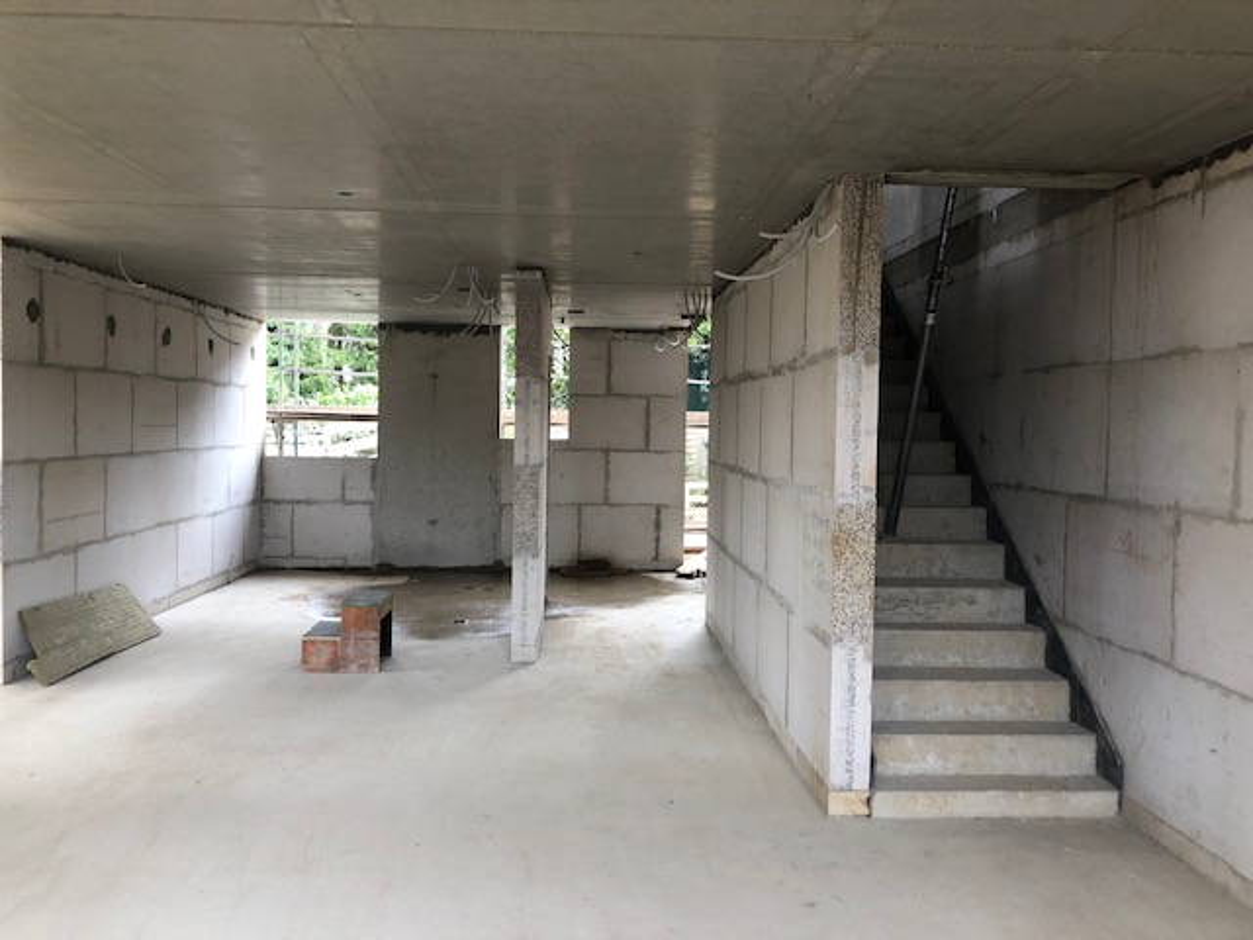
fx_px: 1014
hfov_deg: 63.4
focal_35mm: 28
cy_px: 470
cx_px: 626
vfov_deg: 49.7
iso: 25
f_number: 1.8
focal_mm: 3.99
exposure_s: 1/30
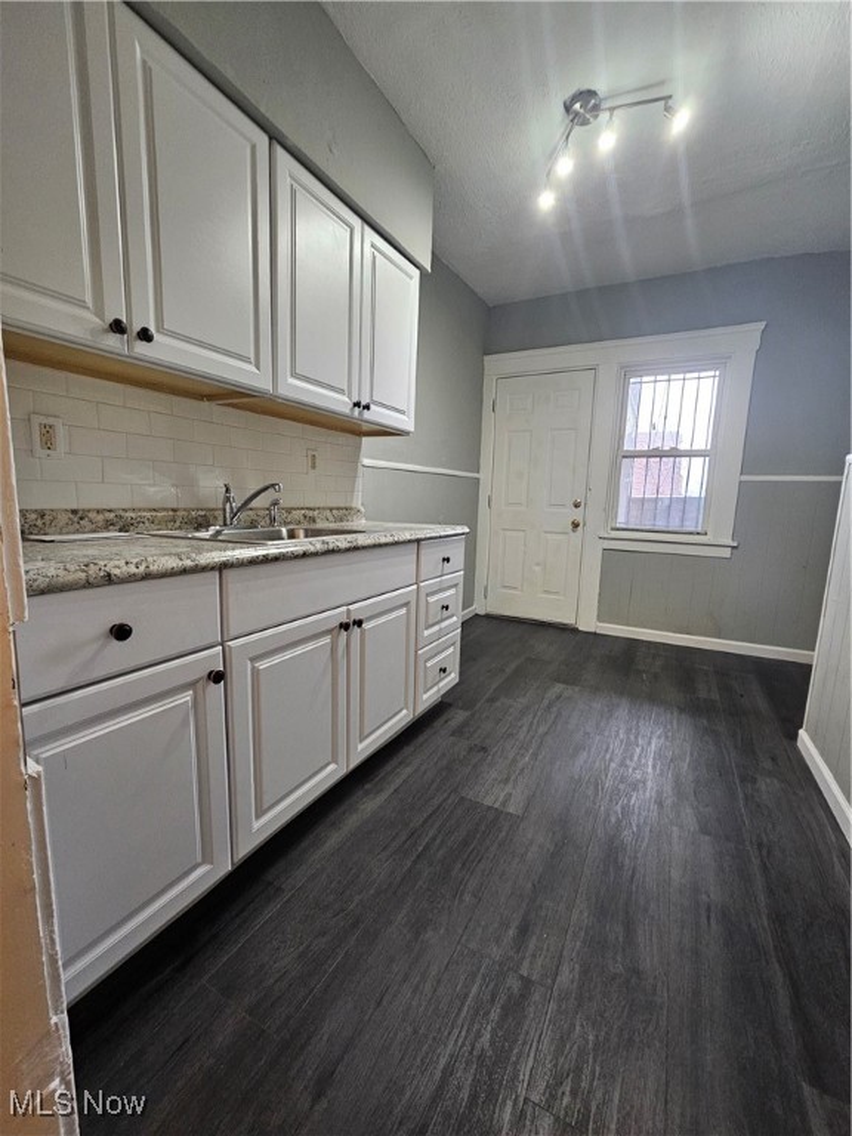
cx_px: 426
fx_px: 427
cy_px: 568
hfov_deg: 89.9
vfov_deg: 106.2
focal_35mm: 13
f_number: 2.2
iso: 400
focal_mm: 2.2
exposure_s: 1/30
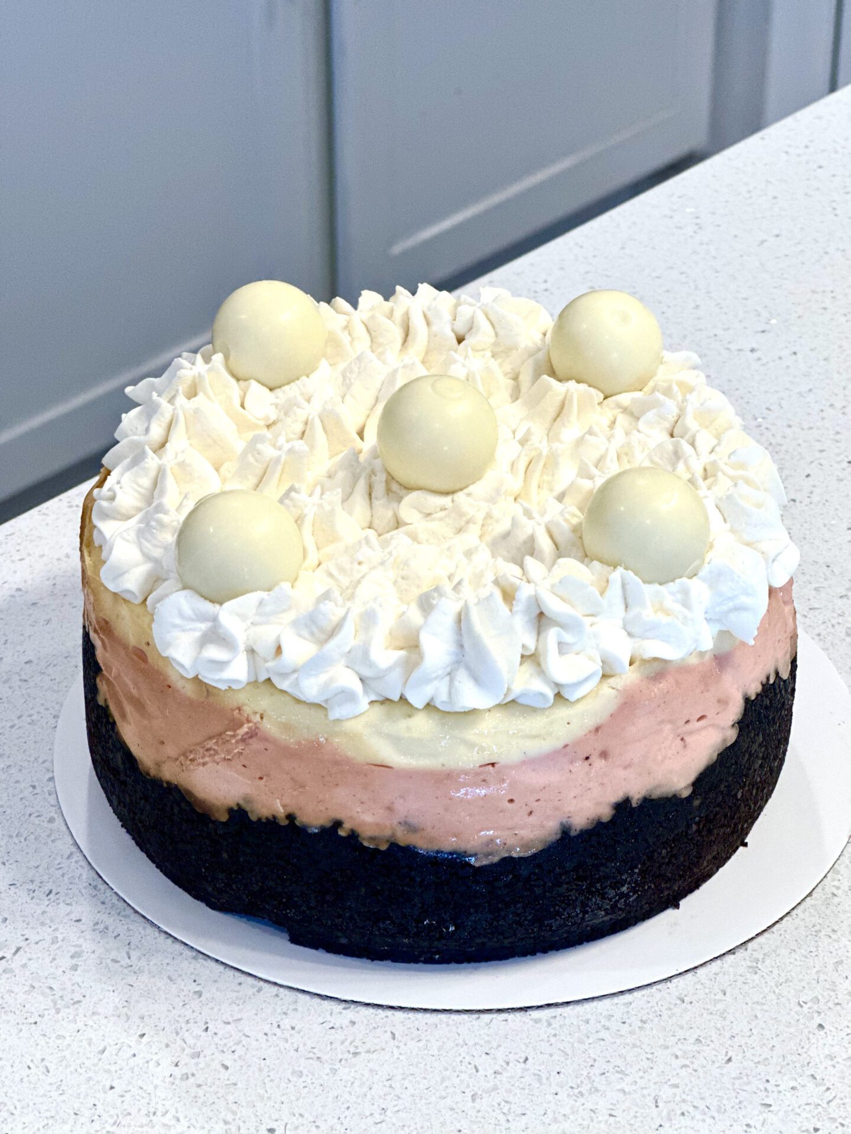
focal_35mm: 77
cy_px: 567
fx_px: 2524
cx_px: 426
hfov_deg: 19.1
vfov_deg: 25.3
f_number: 2.8
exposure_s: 1/120
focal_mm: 9
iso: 200
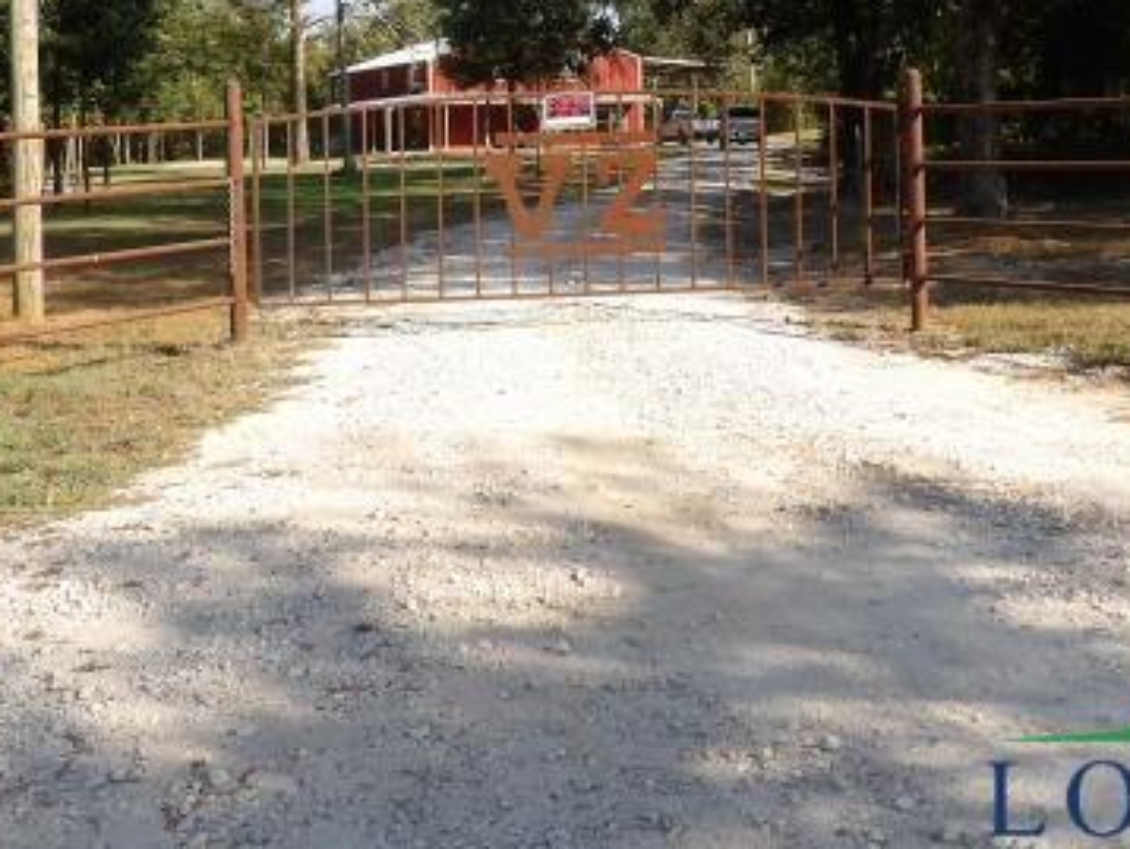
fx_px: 1633
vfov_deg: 28.4
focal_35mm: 50
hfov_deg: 38.0
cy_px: 142
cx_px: 666
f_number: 3.4
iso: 100
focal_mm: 5
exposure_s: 1/560
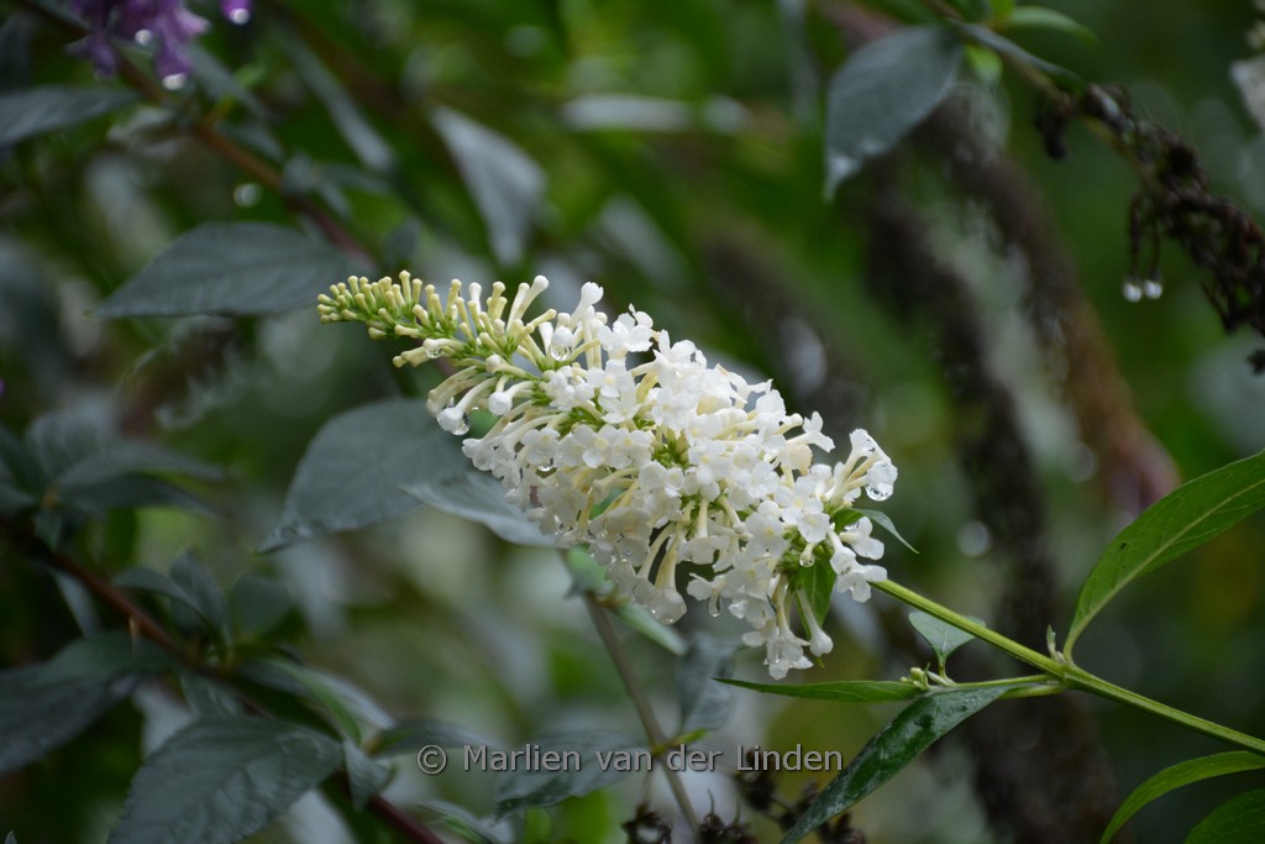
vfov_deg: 6.5
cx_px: 632
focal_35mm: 210
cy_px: 422
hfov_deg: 9.8
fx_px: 7380
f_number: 5.6
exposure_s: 1/200
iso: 800
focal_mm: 140
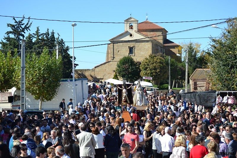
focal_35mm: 82
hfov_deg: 24.6
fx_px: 543
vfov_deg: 16.5
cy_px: 79
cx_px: 118
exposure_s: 1/200
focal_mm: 55
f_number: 7.1
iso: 100
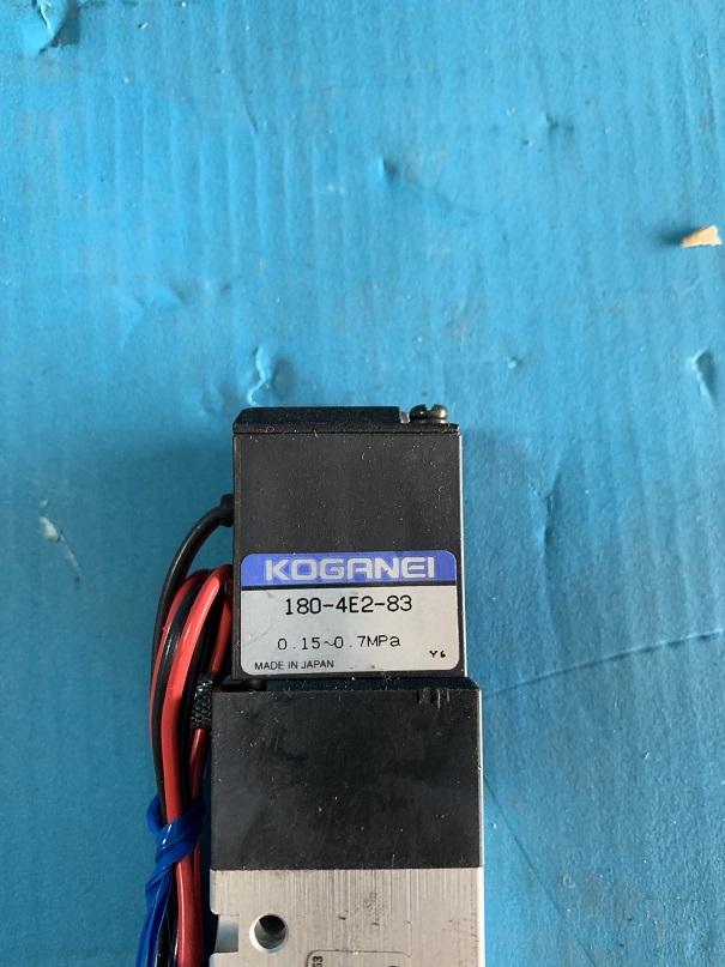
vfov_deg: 67.3
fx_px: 726
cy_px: 484
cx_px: 362
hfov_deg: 53.1
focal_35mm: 26
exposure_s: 1/60
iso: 320
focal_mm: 4.25
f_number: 1.8
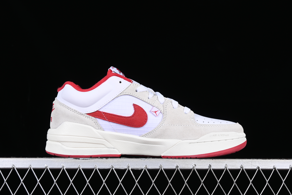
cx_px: 146
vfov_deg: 18.9
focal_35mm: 72
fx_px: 584
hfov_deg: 28.1
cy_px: 98
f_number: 8
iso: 160
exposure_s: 1/80
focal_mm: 48
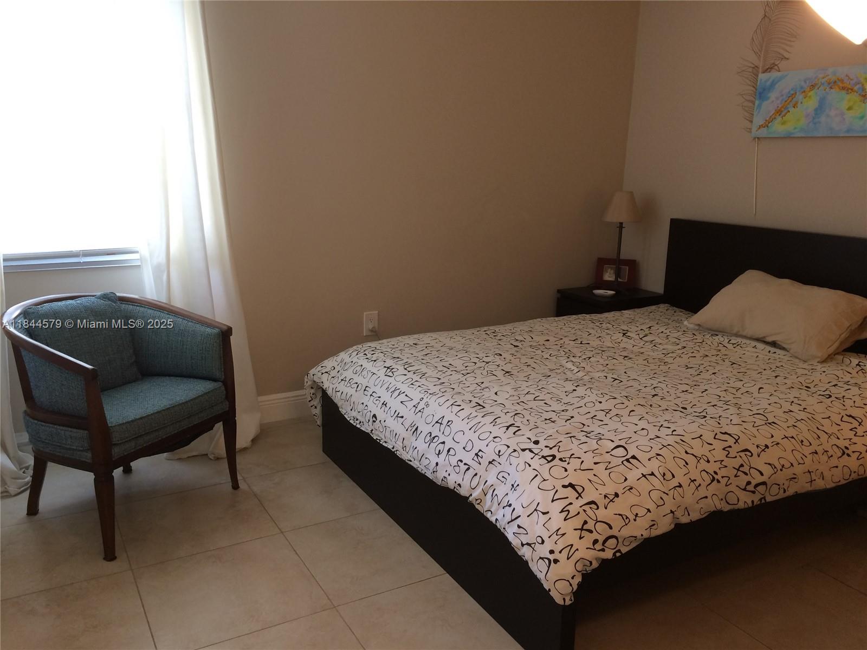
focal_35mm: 29
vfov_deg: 48.2
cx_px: 434
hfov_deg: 61.7
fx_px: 726
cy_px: 325
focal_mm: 4.15
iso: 64
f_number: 2.2
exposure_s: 1/30
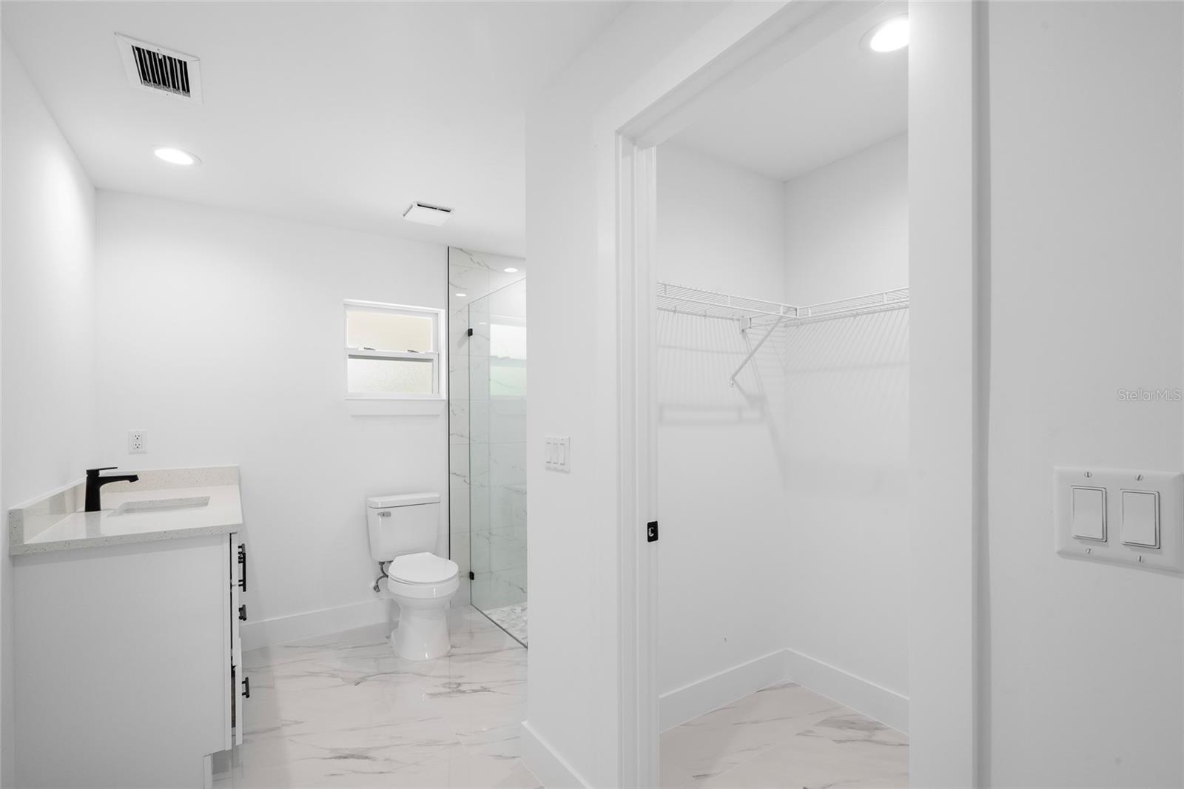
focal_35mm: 16
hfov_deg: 96.7
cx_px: 592
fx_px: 526
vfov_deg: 73.7
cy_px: 394
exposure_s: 1/30
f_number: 11
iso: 160
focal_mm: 16
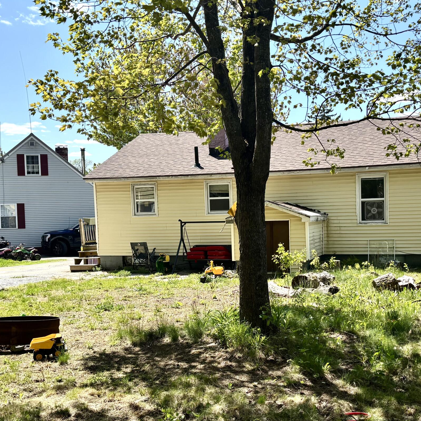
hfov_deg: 38.9
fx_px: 592
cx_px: 269
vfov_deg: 39.0
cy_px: 251
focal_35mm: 43
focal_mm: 5.96
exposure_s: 1/1667
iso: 50
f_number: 1.6
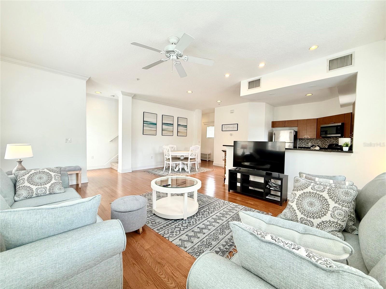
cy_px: 144
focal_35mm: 14
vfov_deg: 85.7
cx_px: 193
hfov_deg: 102.1
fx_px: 156
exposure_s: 1/120
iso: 80
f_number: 2.2
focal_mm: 2.22
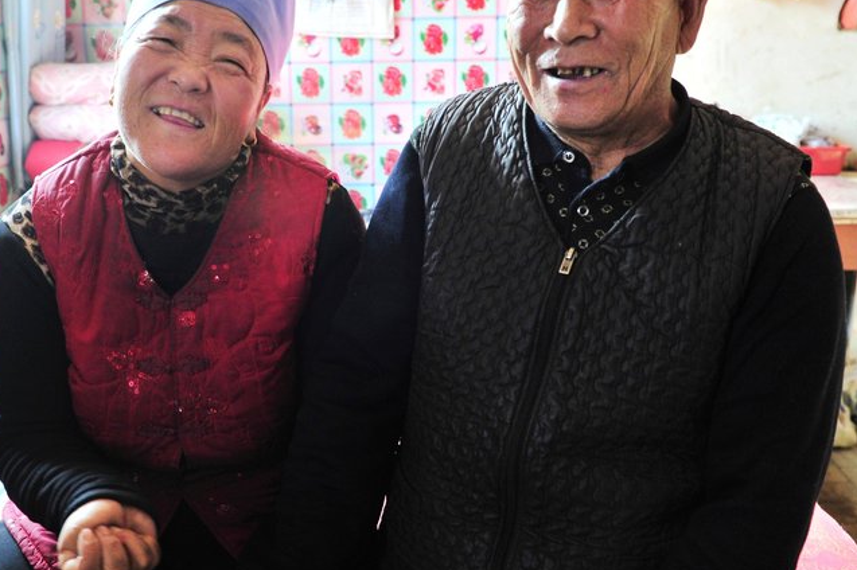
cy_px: 259
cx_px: 348
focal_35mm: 41
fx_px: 975
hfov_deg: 47.2
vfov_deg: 32.6
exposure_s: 1/100
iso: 2000
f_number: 5
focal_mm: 29
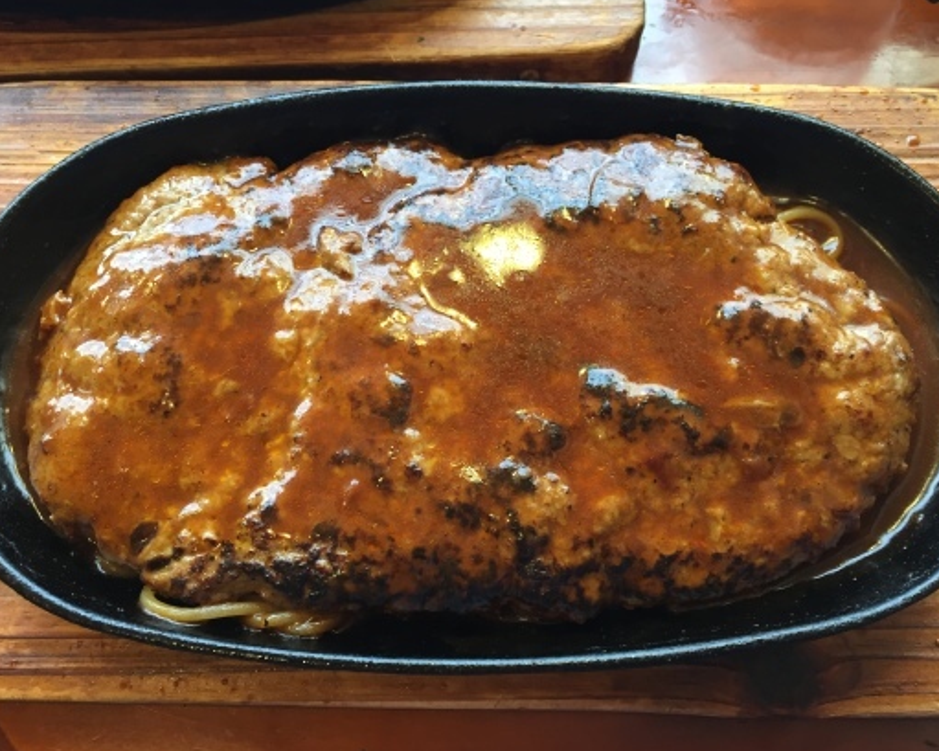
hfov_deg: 57.2
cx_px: 470
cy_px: 378
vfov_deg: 47.1
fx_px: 862
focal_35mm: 31
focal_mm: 4.15
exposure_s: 1/30
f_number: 2.2
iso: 80
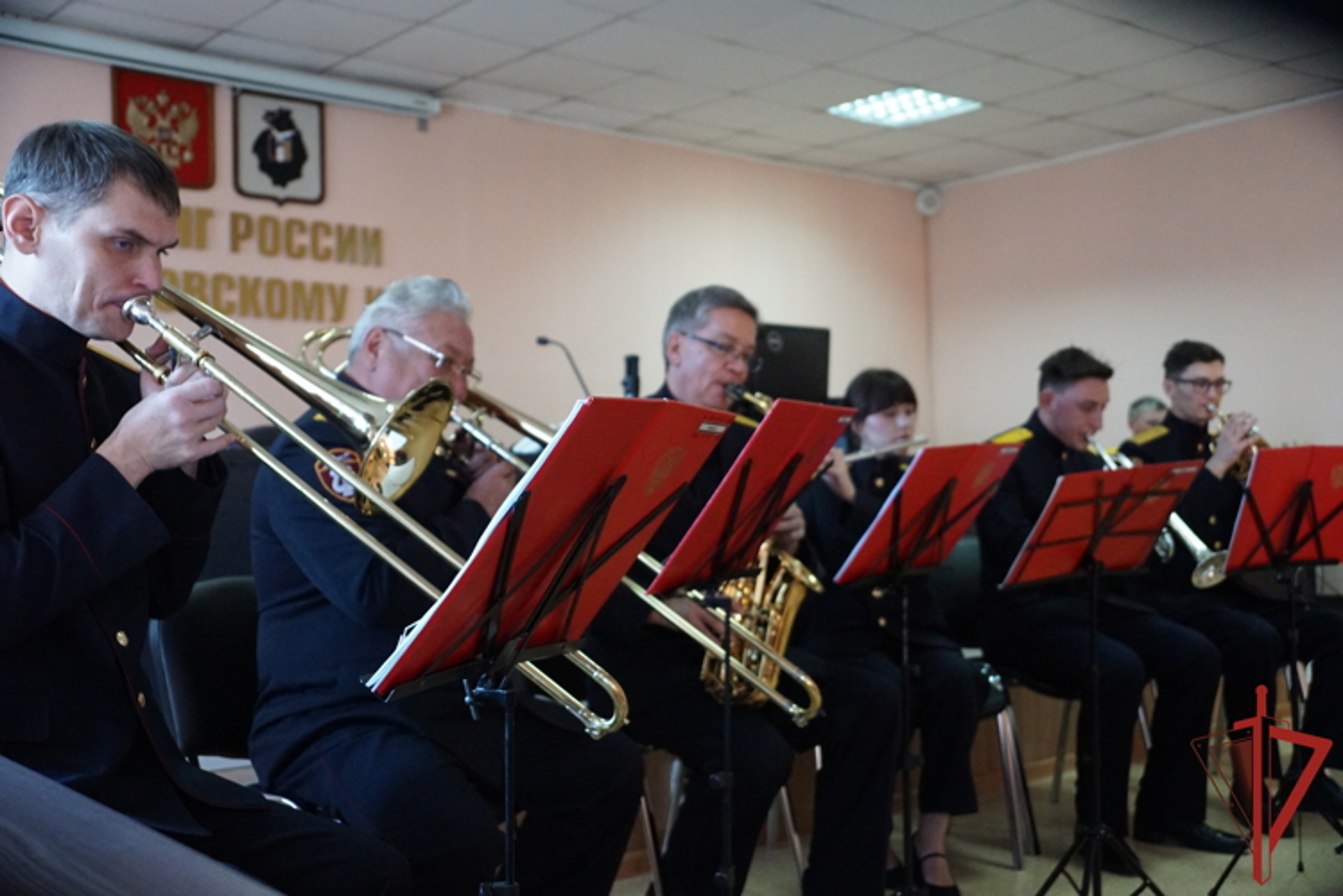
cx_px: 672
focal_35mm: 39
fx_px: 1455
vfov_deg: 34.2
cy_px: 448
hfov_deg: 49.5
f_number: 4
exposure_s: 1/160
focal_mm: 26
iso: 2500
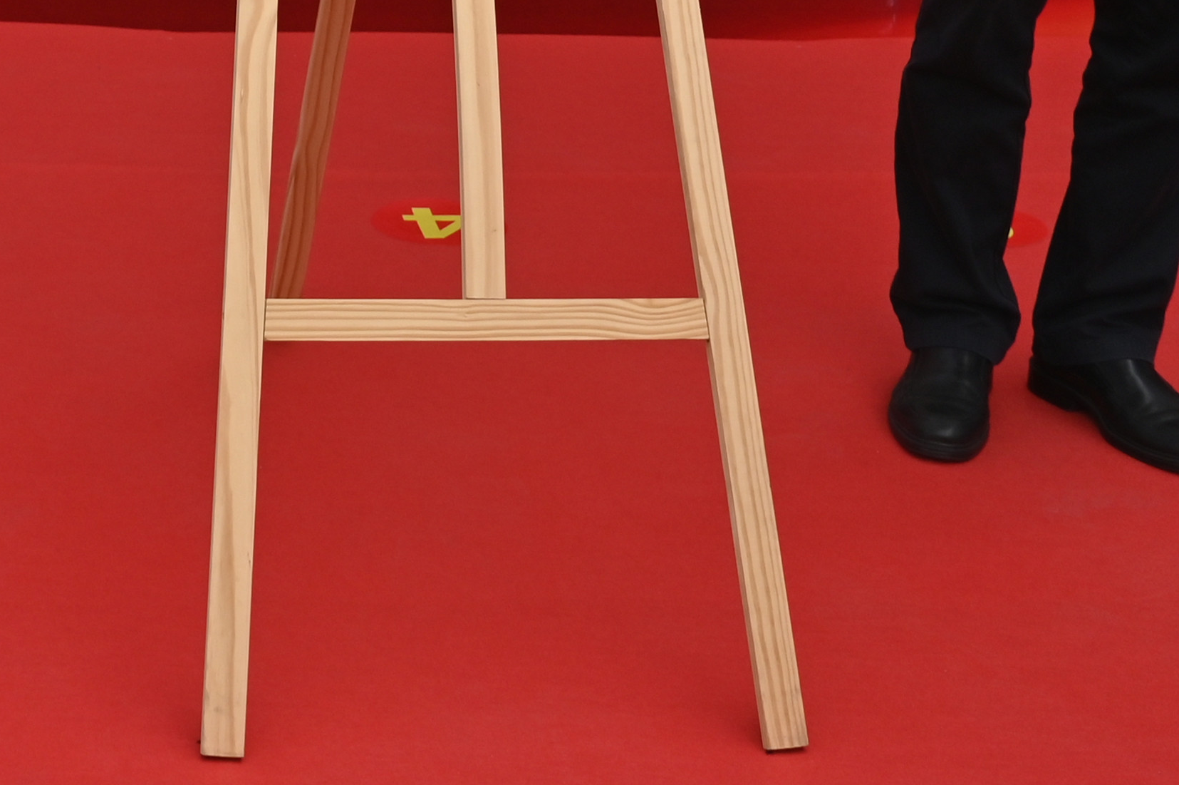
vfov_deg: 14.0
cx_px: -73
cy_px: -598
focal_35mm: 87
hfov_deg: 22.3
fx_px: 2847
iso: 200
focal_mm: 24
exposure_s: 1/320
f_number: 7.1
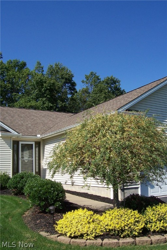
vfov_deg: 55.8
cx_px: 84
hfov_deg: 38.9
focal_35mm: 34
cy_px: 125
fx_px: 237
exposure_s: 1/500
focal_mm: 5.6
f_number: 5.6
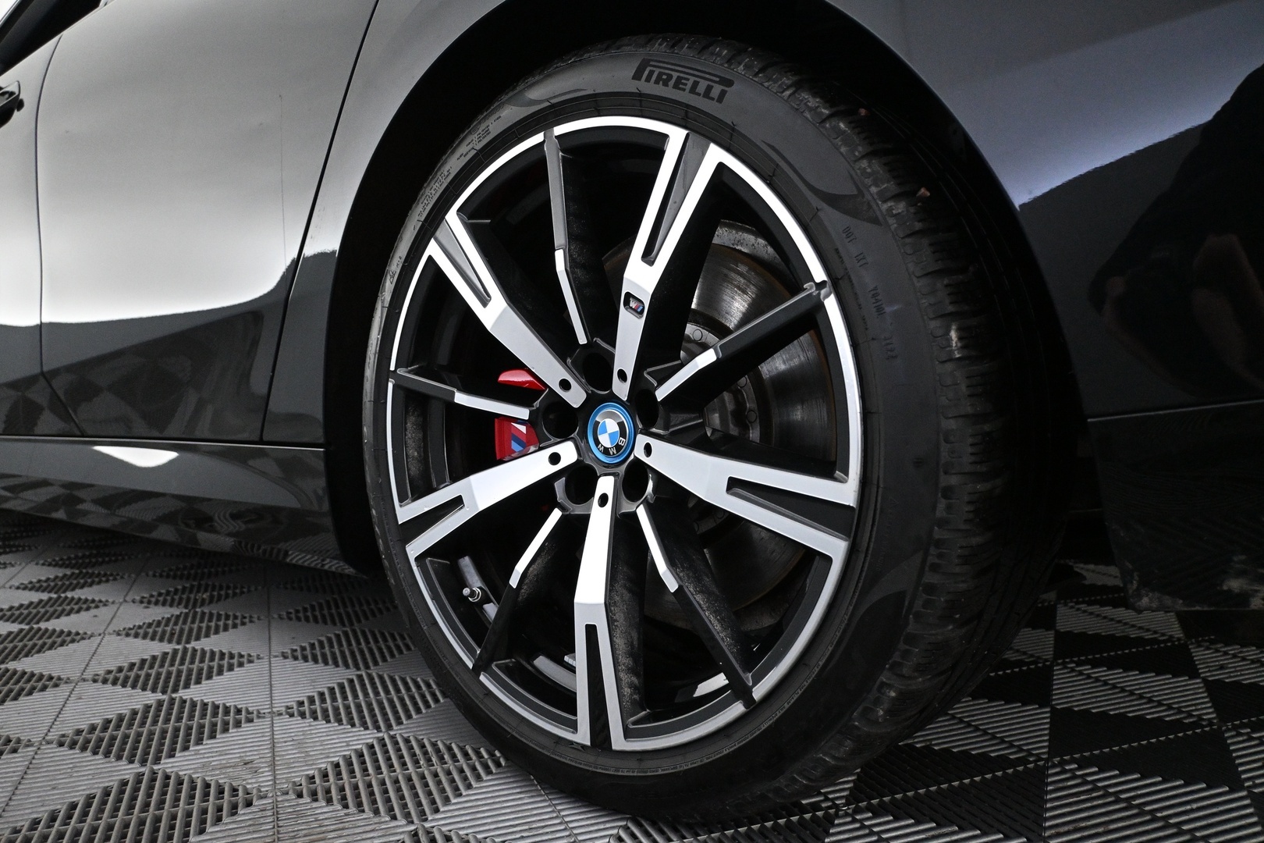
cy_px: 422
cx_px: 632
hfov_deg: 64.6
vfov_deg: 45.7
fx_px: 1001
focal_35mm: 28
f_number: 3.8
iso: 4000
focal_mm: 19
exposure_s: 1/160
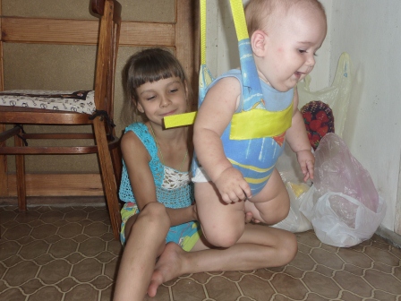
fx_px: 429
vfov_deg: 38.7
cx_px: 200
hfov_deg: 50.1
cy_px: 150
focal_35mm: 37
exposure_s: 1/30
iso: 125
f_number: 3.6
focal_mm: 6.1
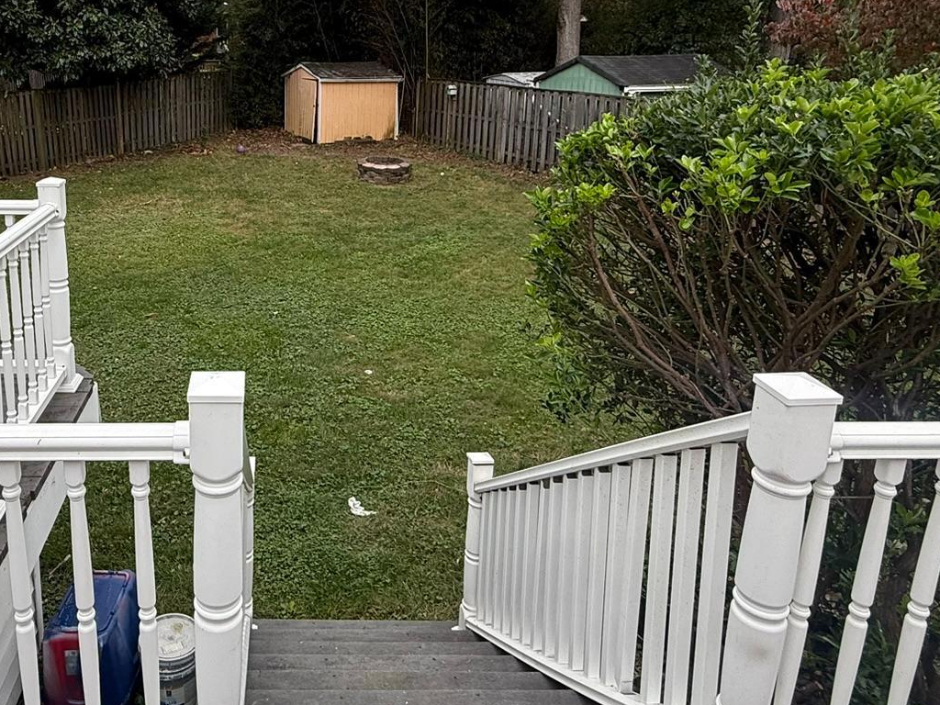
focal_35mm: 28
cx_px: 290
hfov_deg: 61.4
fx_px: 760
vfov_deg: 48.6
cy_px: 217
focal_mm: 2.22
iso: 64
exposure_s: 1/403
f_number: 2.2
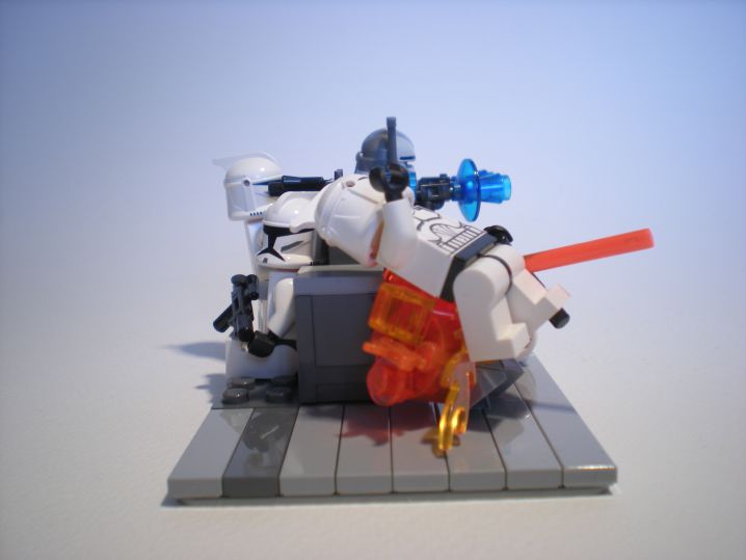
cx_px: 373
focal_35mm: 38
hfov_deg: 49.0
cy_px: 280
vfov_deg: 37.7
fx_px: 819
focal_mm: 6.3
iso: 66
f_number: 3.1
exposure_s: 1/52
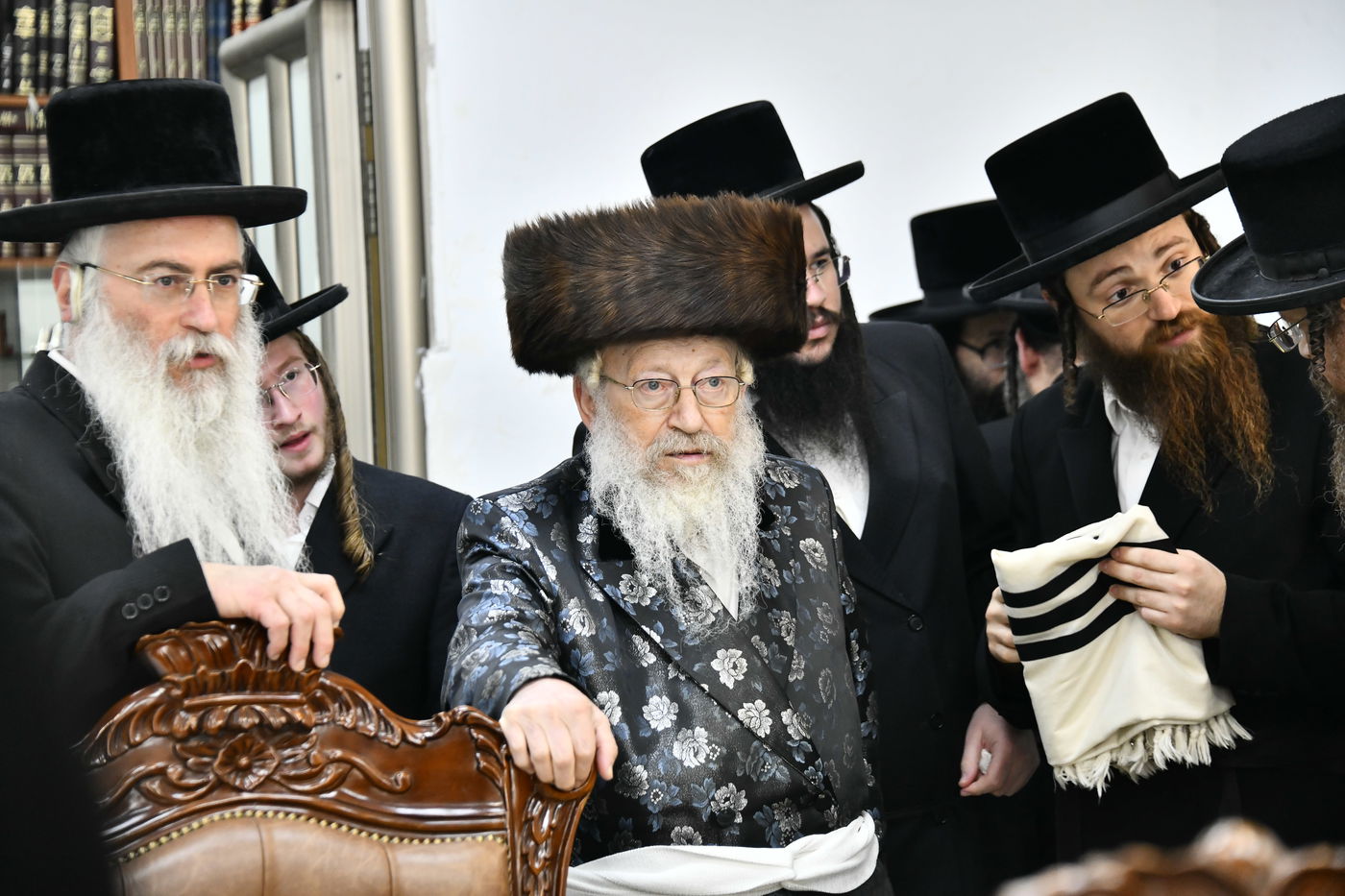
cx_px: 672
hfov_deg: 16.8
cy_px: 448
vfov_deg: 11.2
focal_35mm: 122
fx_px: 4557
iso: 1600
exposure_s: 1/125
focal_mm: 122
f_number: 5.6
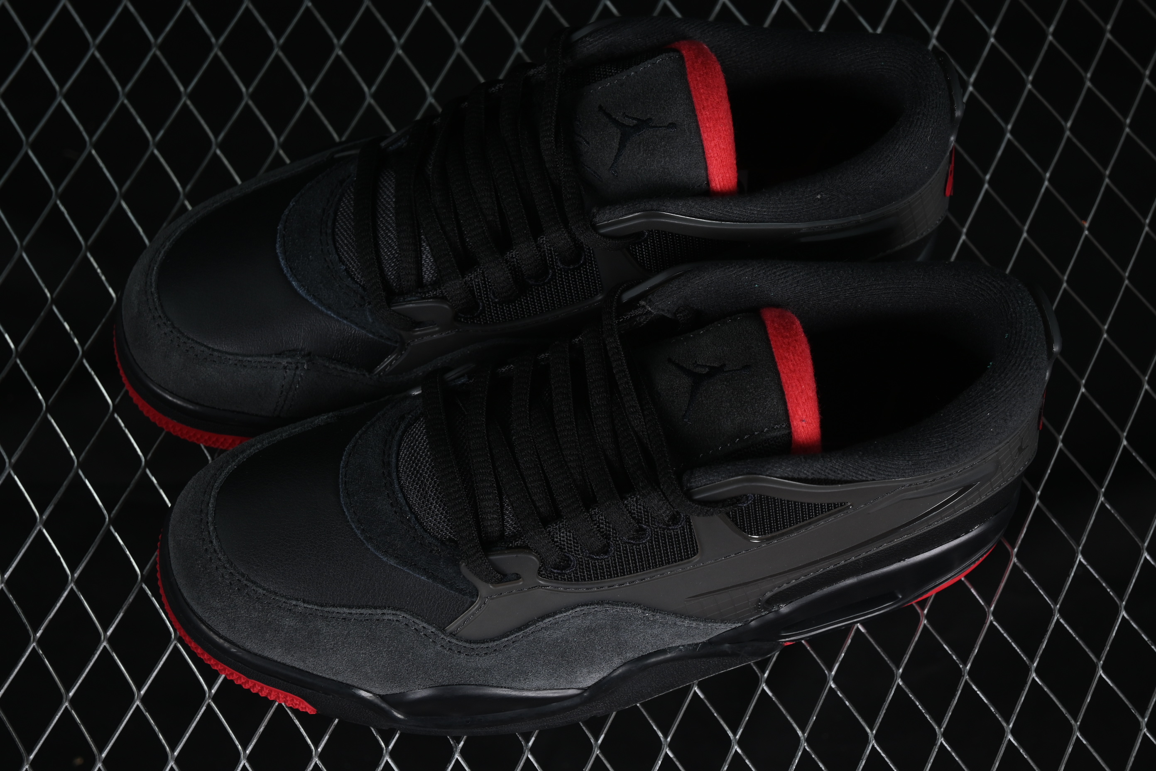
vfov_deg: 18.2
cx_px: 578
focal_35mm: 75
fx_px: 2408
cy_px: 386
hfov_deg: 27.0
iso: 160
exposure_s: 1/40
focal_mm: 50
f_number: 6.3
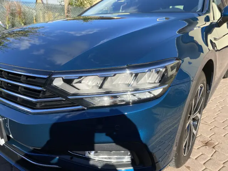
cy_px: 86
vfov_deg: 53.1
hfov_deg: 67.3
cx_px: 114
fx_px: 171
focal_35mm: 26
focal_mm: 4.25
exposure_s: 1/1779
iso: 32
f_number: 1.8
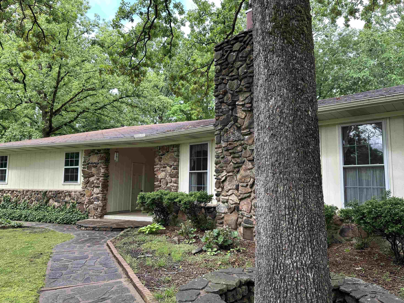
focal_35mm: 25
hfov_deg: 69.4
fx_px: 292
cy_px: 151
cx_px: 207
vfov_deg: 54.9
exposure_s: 1/253
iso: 80
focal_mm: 6.86
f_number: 1.78
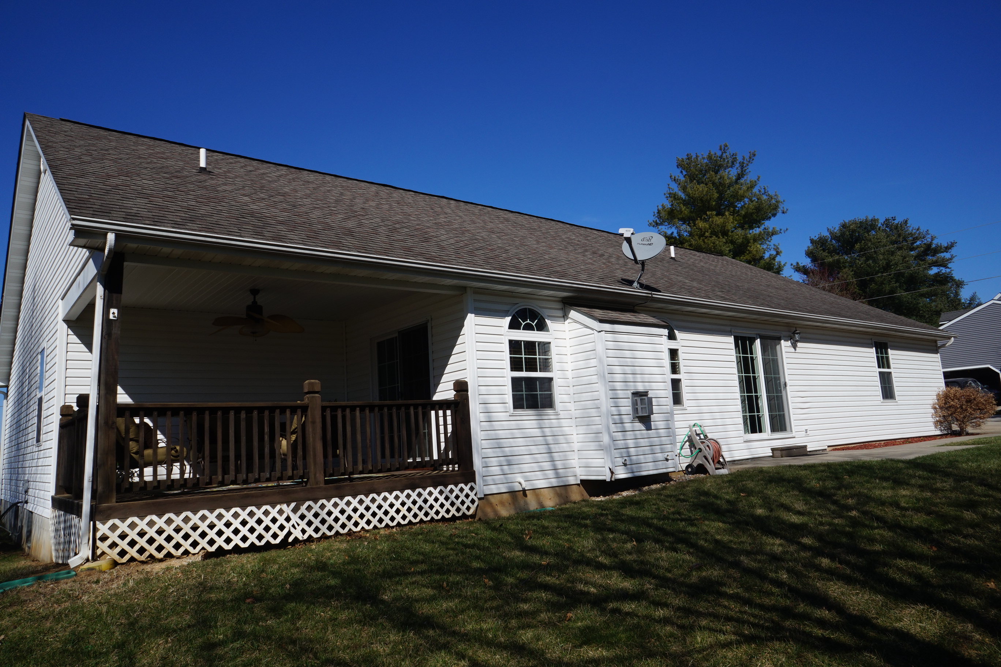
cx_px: 500
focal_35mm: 24
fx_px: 667
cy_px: 334
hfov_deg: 73.7
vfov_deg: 53.1
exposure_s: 1/125
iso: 100
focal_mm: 16
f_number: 14
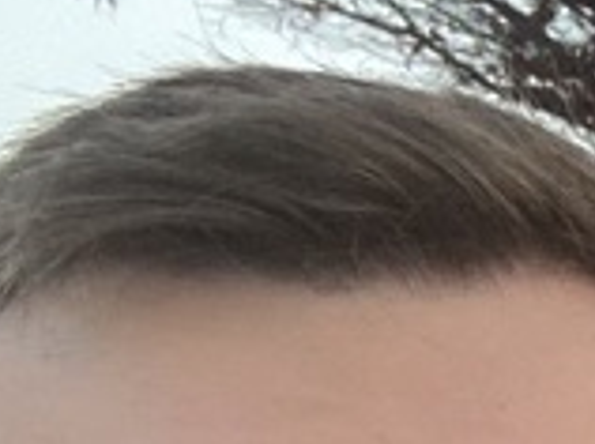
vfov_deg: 7.0
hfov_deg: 8.3
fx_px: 3347
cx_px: 1868
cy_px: 1204
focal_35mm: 195
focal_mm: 2.71
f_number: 2.2
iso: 100
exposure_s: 1/112
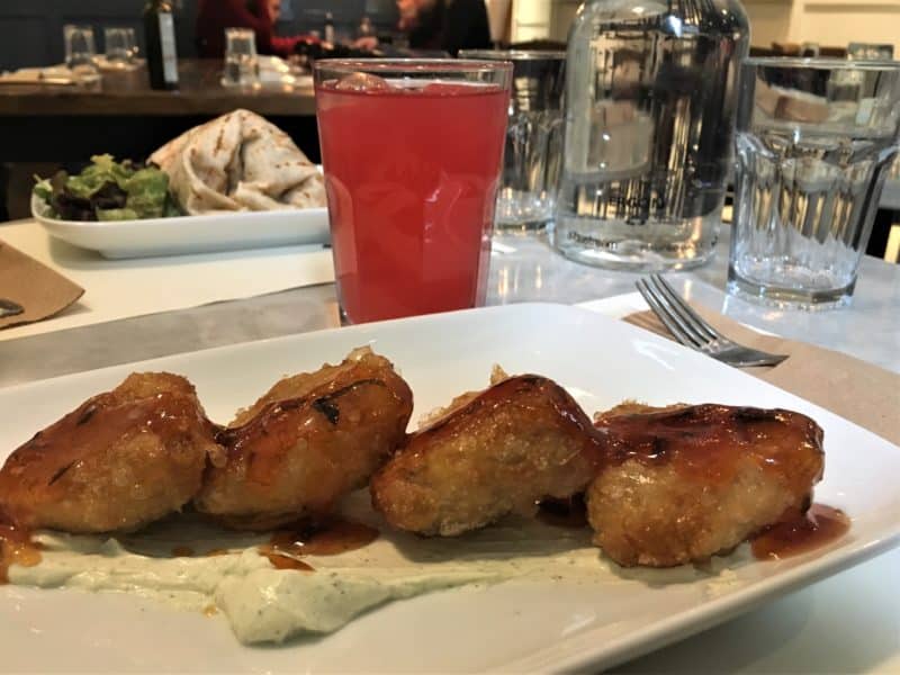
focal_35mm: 29
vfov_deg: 48.2
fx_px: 754
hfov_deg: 61.7
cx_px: 450
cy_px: 338
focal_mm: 4.15
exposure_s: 1/33
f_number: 2.2
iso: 250
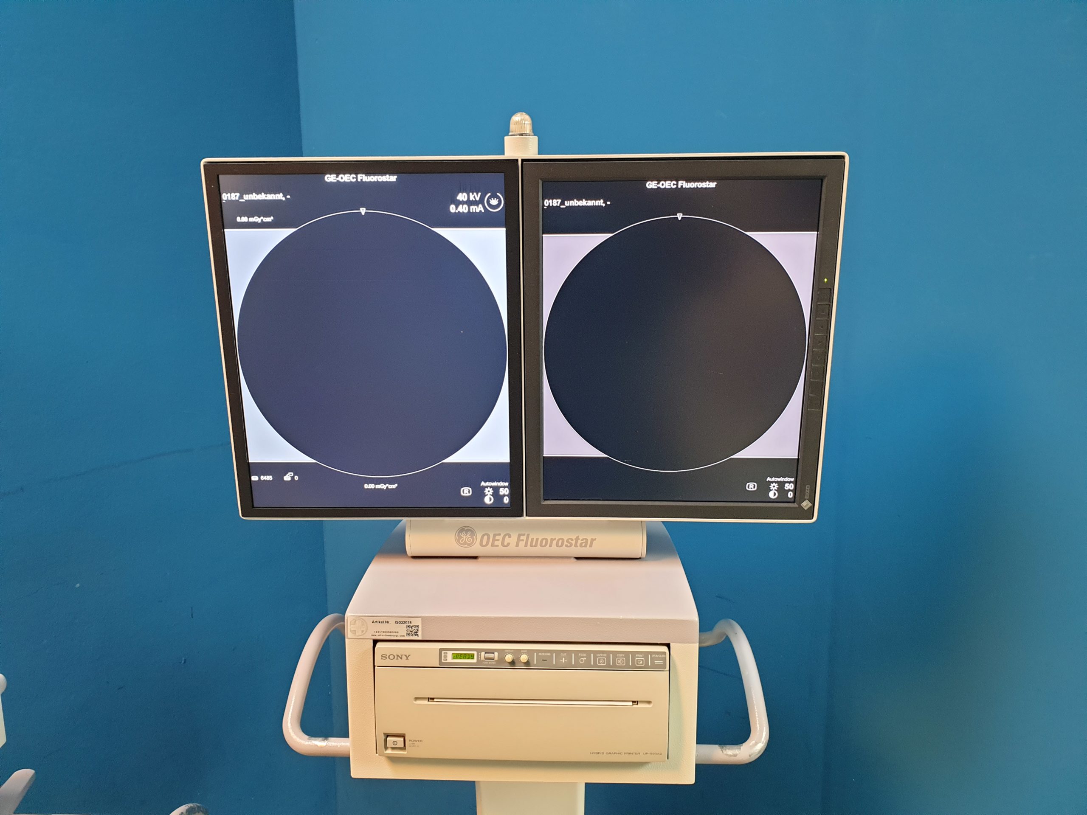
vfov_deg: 53.1
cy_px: 408
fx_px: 816
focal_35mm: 26
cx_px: 544
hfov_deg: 67.3
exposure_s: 1/33
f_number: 2.4
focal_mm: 4.3
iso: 250
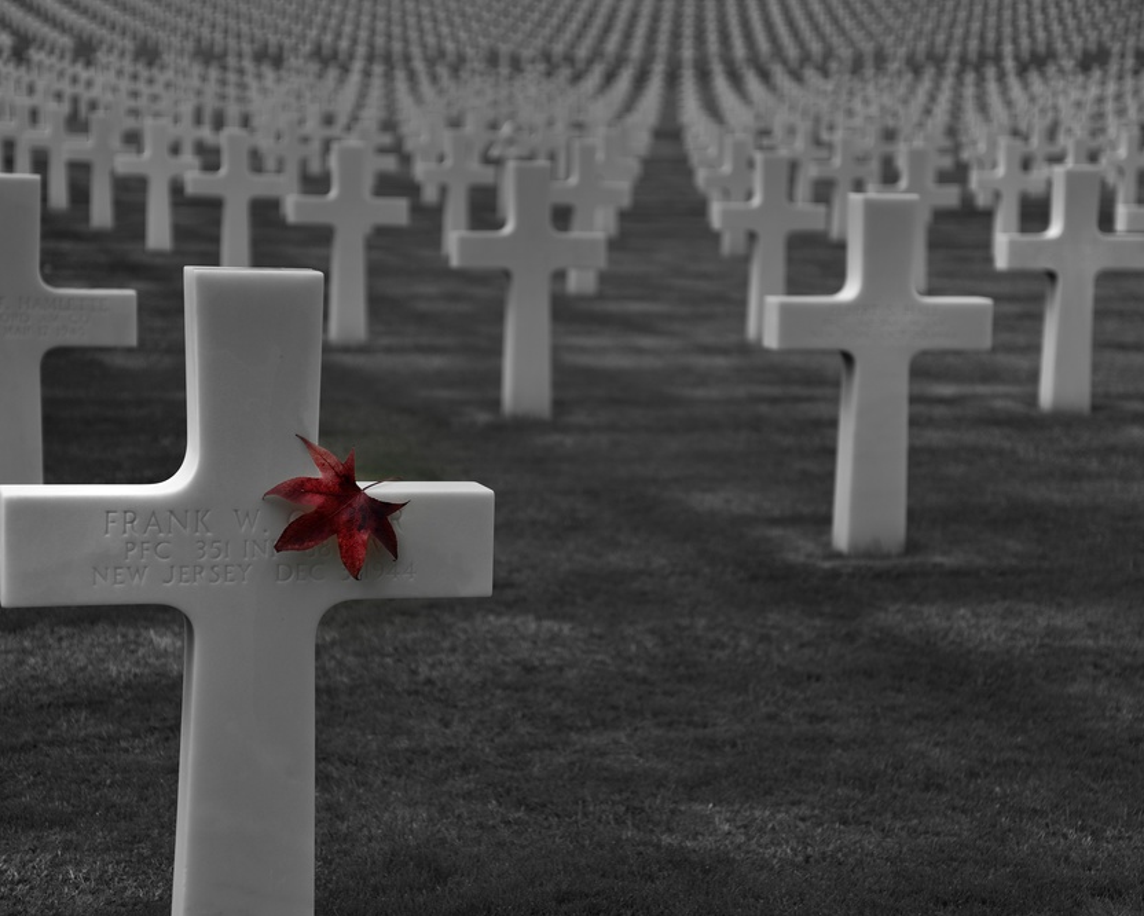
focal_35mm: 79
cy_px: 458
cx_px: 544
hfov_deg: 24.1
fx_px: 2675
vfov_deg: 19.4
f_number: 4.5
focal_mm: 70
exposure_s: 1/500
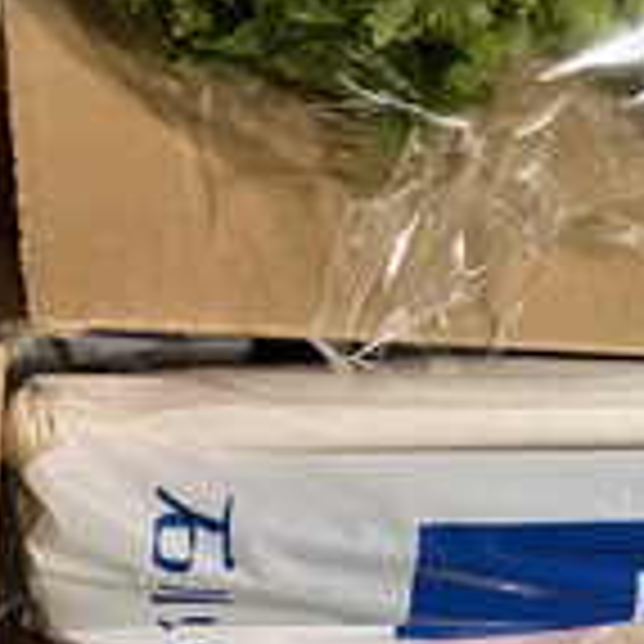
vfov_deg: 24.8
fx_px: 1452
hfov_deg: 24.1
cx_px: 621
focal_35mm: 69
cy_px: 446
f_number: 1.8
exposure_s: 1/57
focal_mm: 3.99
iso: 200
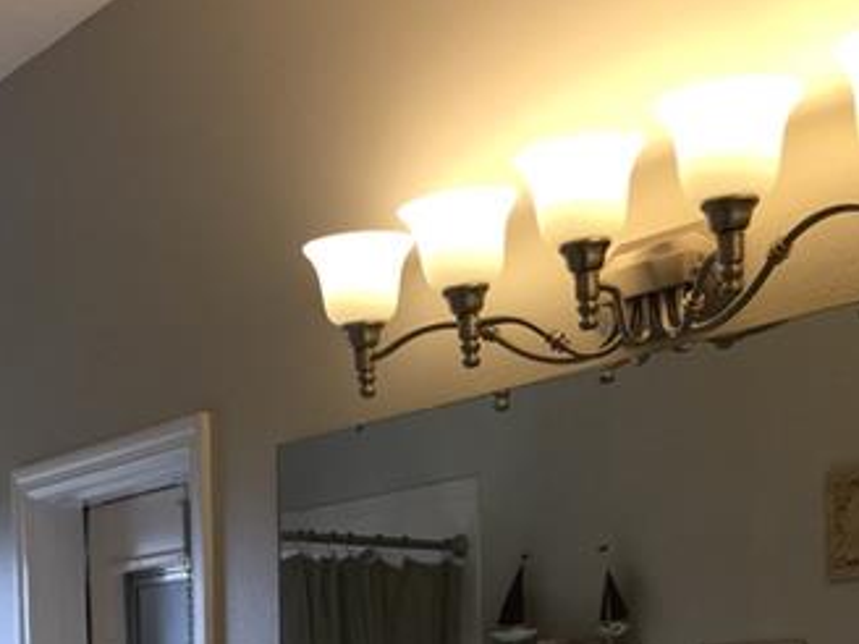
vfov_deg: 19.7
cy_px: 869
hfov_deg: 28.1
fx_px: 1687
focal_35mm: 68
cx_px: 202
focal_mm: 4.15
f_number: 2.2
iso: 50
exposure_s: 1/120
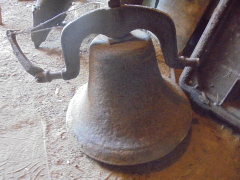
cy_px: 90
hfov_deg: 67.3
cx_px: 120
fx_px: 180
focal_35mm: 26
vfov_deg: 53.1
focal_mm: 4.6
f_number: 3.5
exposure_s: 1/20
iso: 800
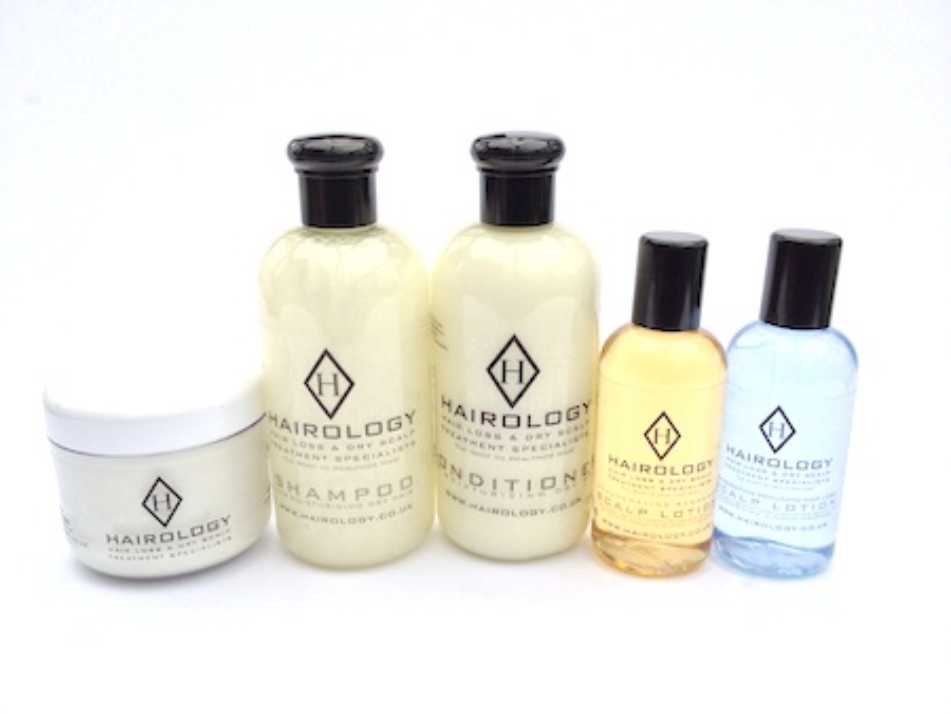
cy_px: 357
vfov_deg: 40.7
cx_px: 476
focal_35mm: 35
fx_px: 962
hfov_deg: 52.6
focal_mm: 4.28
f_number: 2.4
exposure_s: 1/120
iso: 50
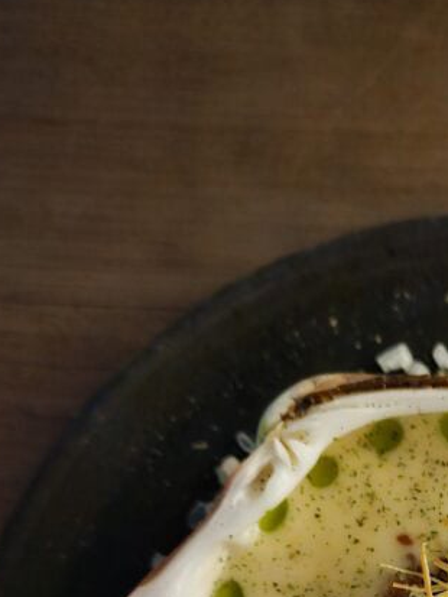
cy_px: 650
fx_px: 983
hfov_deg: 23.8
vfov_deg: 30.4
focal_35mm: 57
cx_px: 513
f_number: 1.8
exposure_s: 1/15
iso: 1250
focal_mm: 5.4
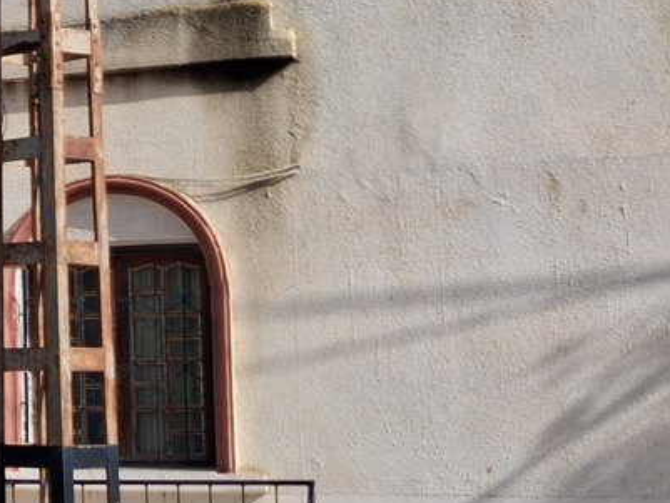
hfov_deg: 17.0
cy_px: 252
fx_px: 1878
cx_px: -503
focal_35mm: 97
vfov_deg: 15.3
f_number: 1.8
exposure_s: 1/677
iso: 25
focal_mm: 4
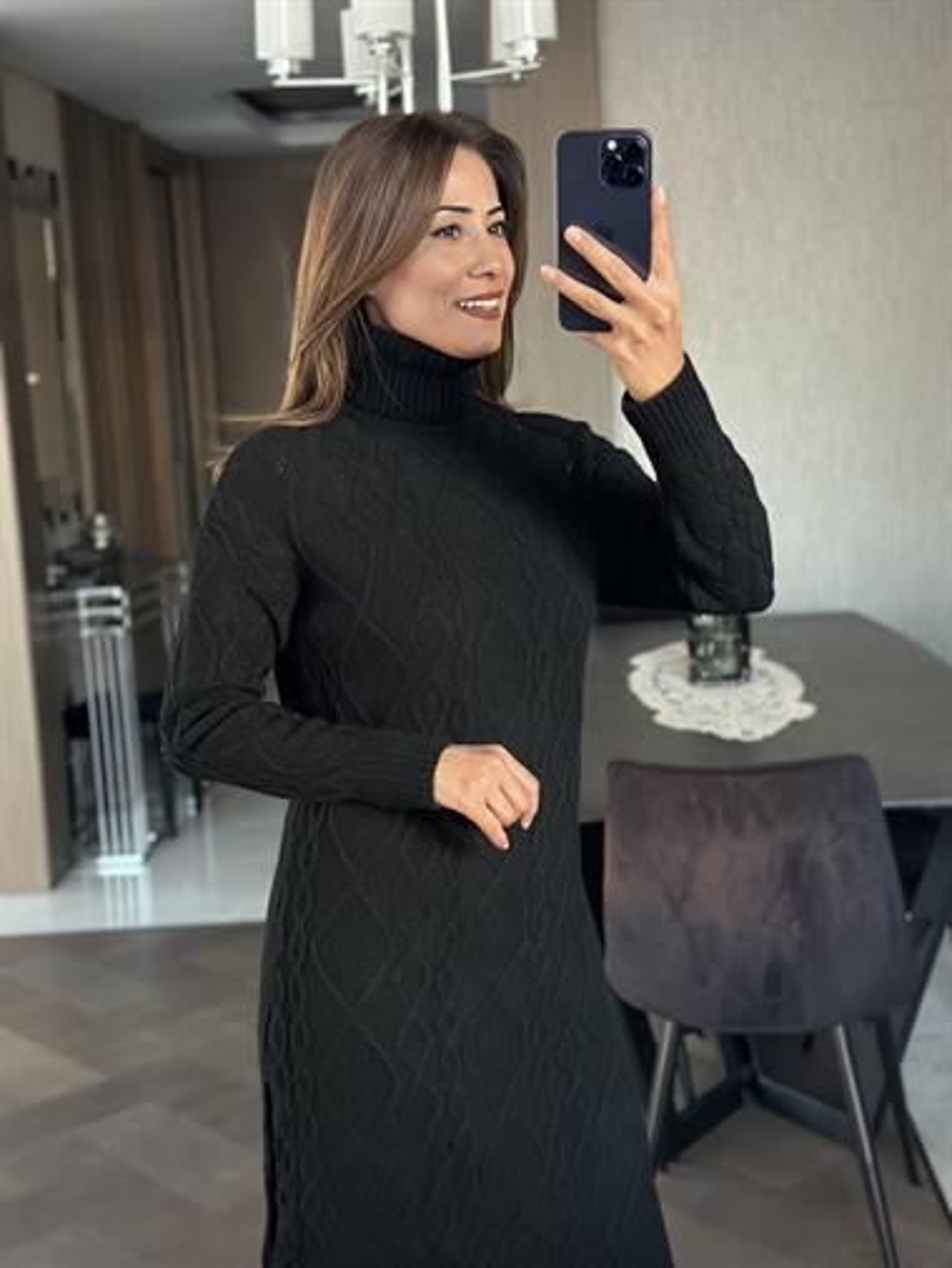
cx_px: 476
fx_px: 1759
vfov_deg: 39.6
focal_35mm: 48
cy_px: 634
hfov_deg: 30.3
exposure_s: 1/40
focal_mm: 6.86
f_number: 1.78
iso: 400
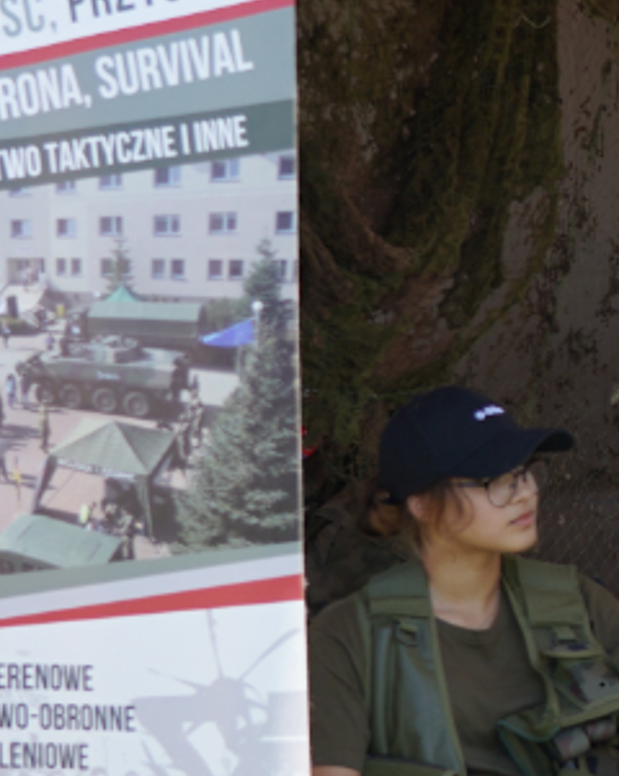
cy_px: 419
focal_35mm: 138
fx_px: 3167
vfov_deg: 14.0
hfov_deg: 10.1
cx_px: 1370
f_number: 4
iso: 100
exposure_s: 1/200
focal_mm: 34
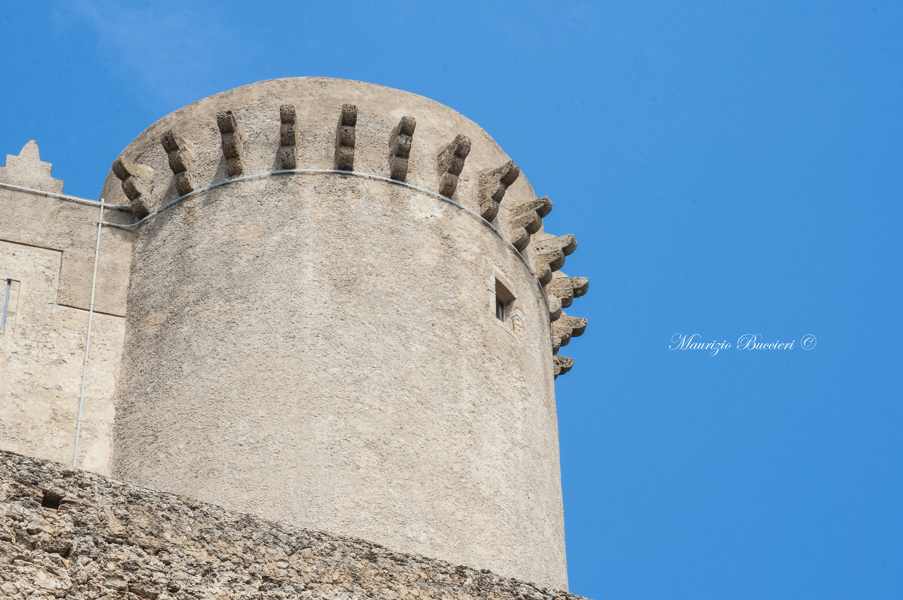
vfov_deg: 13.0
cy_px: 300
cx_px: 452
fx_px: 2631
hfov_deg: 19.5
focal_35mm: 105
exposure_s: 1/125
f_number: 18
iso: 200
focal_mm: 70
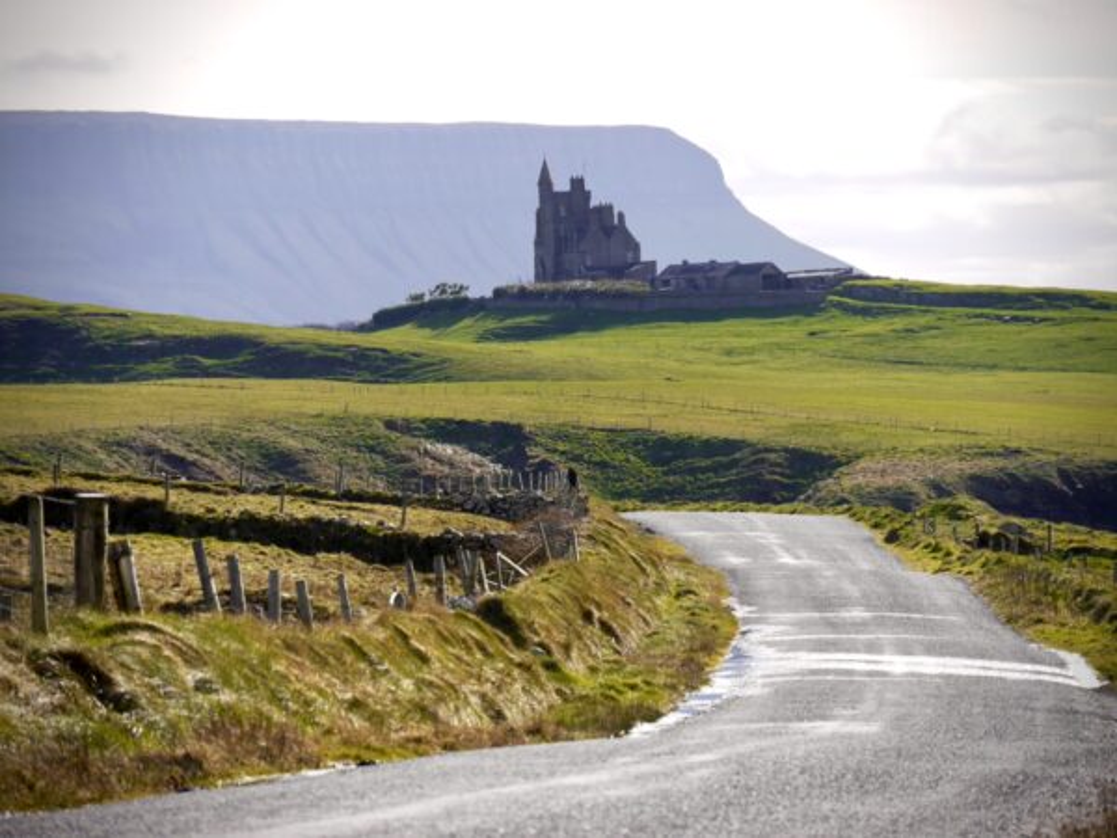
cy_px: 419
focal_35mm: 250
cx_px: 558
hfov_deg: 7.9
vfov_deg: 5.9
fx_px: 8067
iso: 160
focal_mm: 125
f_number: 6.3
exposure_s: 1/640
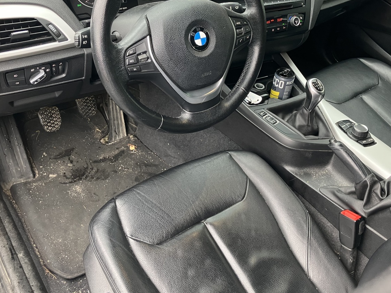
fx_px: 407
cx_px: 217
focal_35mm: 36
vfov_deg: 39.3
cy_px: 106
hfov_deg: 51.2
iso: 200
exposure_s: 1/60
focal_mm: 3.99
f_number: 1.8
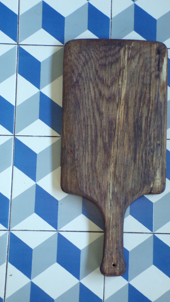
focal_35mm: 62
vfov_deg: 33.8
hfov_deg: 19.4
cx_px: 113
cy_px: 152
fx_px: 497
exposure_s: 1/15
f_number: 3.7
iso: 400
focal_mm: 10.1
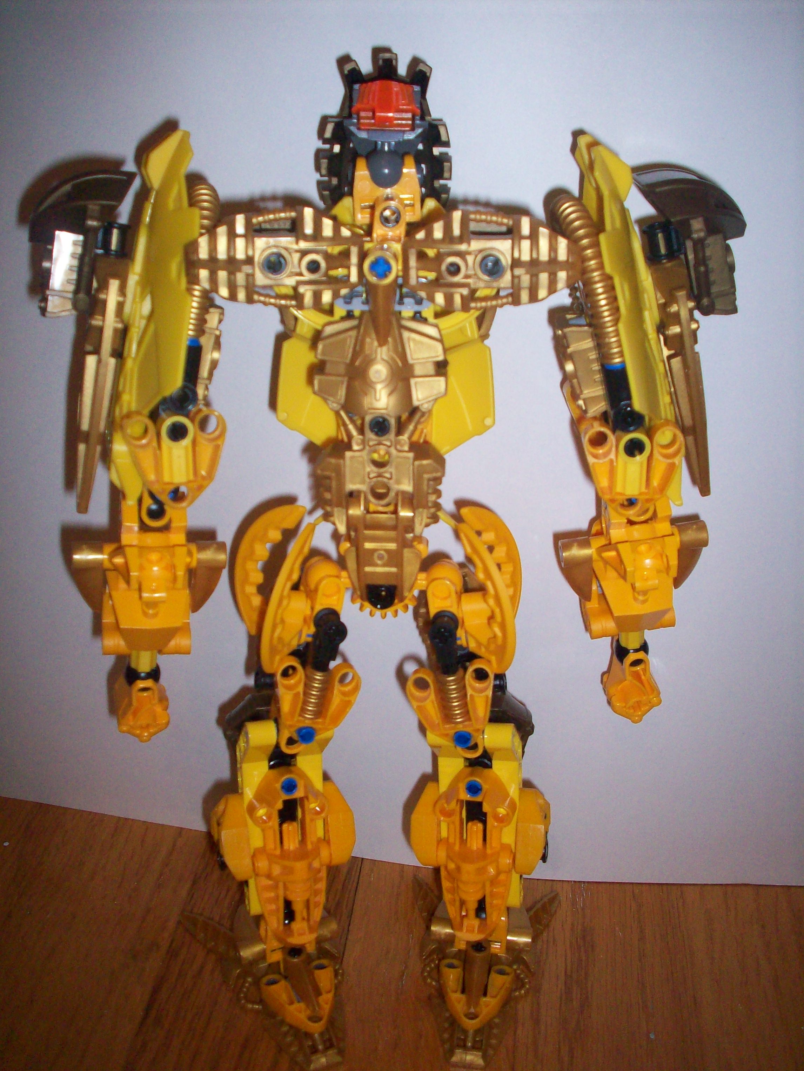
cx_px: 402
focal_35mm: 37
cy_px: 536
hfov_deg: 38.7
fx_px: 1146
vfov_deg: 50.1
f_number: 2.8
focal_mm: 6.2
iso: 160
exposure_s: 1/64
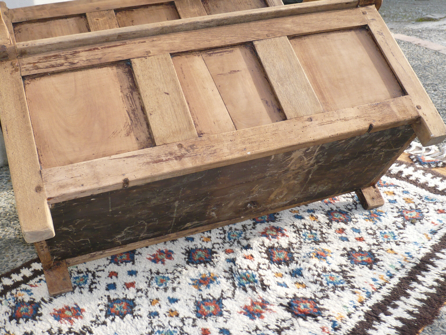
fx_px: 554
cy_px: 168
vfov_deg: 33.6
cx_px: 223
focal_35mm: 43
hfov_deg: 43.9
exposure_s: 1/200
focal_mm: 7
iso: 100
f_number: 3.4
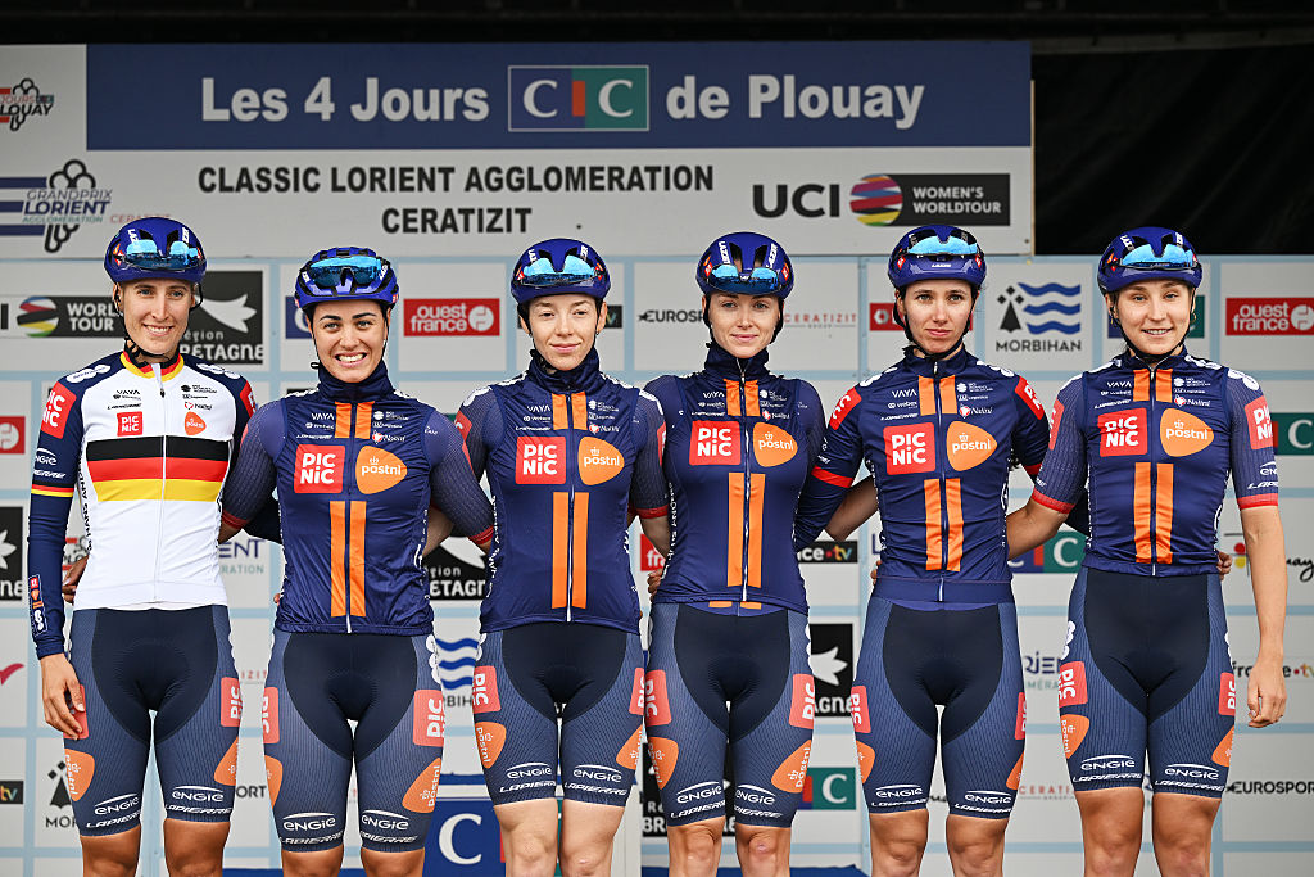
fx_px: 3468
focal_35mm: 95
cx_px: 657
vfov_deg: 14.4
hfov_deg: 21.5
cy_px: 438
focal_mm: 95
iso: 400
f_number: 3.5
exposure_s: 1/1000
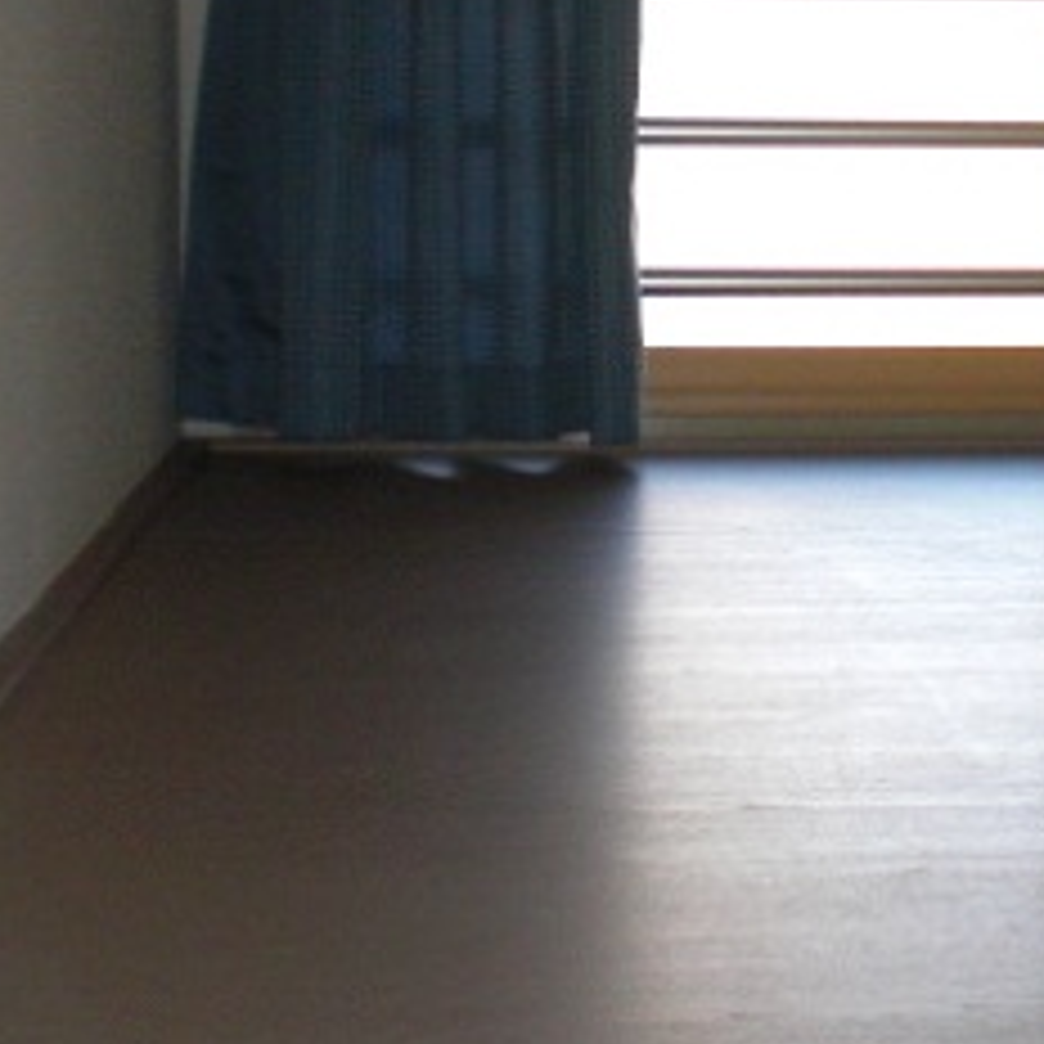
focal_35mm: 91
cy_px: 209
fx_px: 3105
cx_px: 1080
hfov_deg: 18.5
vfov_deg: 18.9
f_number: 3.1
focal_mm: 6.3
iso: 200
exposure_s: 1/100
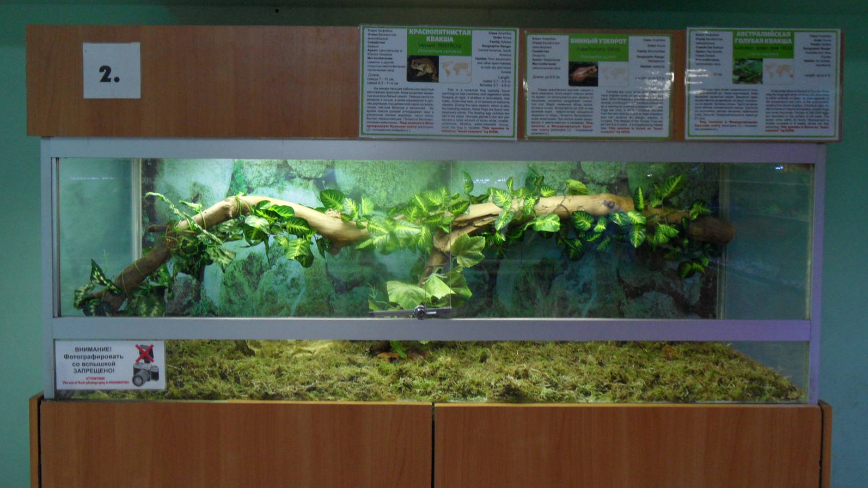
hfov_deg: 56.6
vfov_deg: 33.6
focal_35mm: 35
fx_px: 805
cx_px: 433
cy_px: 200
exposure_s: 1/15
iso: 200
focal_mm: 5.3
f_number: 3.4
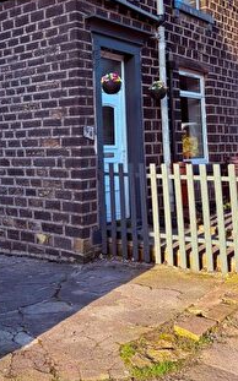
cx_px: 67
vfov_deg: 44.7
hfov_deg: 29.5
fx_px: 447
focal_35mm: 43
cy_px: 95
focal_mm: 6.76
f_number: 1.78
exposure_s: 1/602
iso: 100
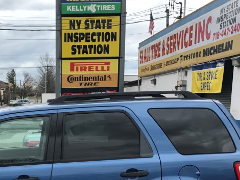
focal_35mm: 61
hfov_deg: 30.6
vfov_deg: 23.0
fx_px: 423
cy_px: 184
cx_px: 38
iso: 20
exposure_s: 1/1053
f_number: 1.8
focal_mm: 3.99
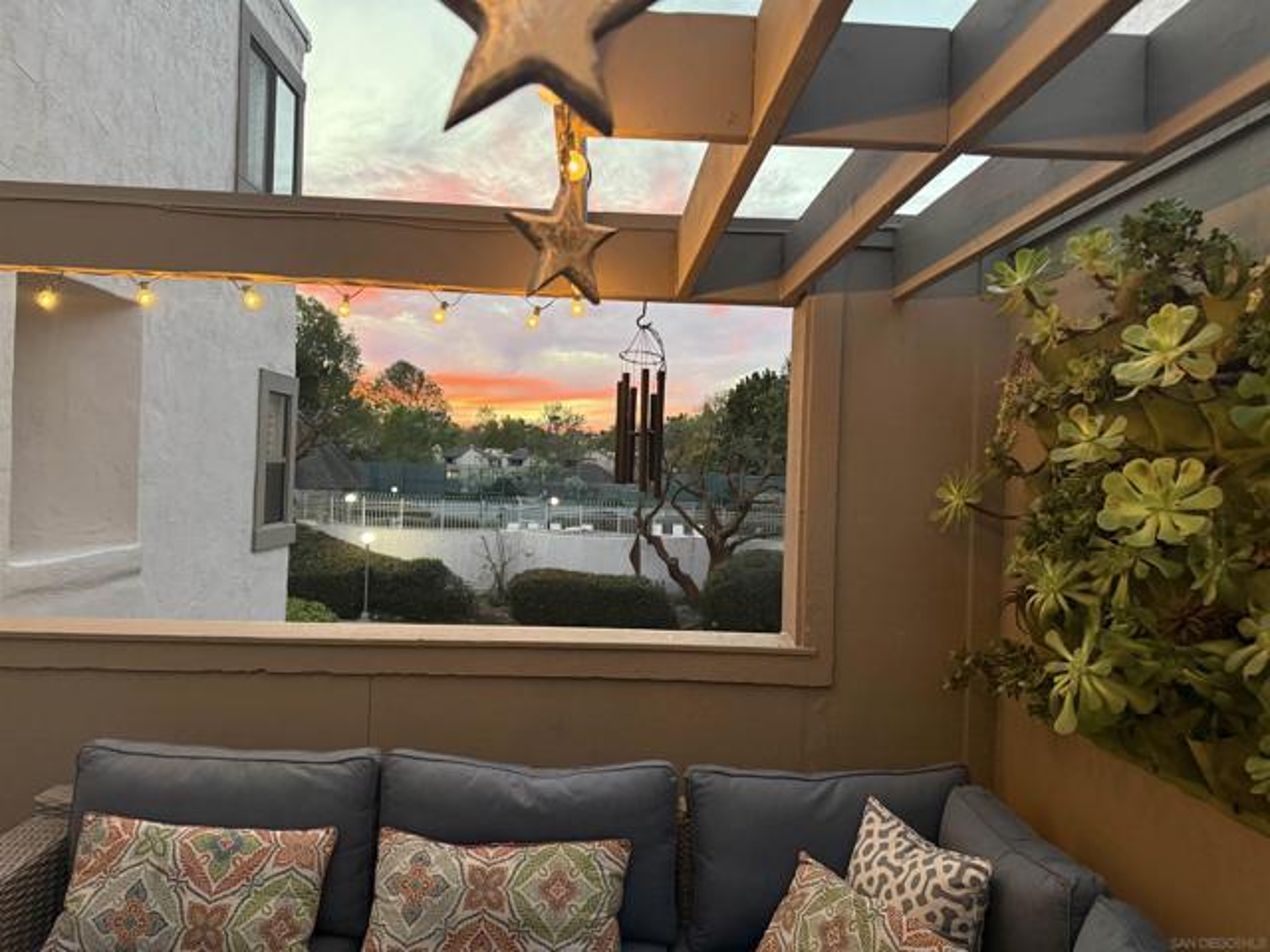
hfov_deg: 71.6
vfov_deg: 56.8
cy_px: 476
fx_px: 881
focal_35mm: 24
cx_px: 635
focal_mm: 6.76
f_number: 1.78
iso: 500
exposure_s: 1/60
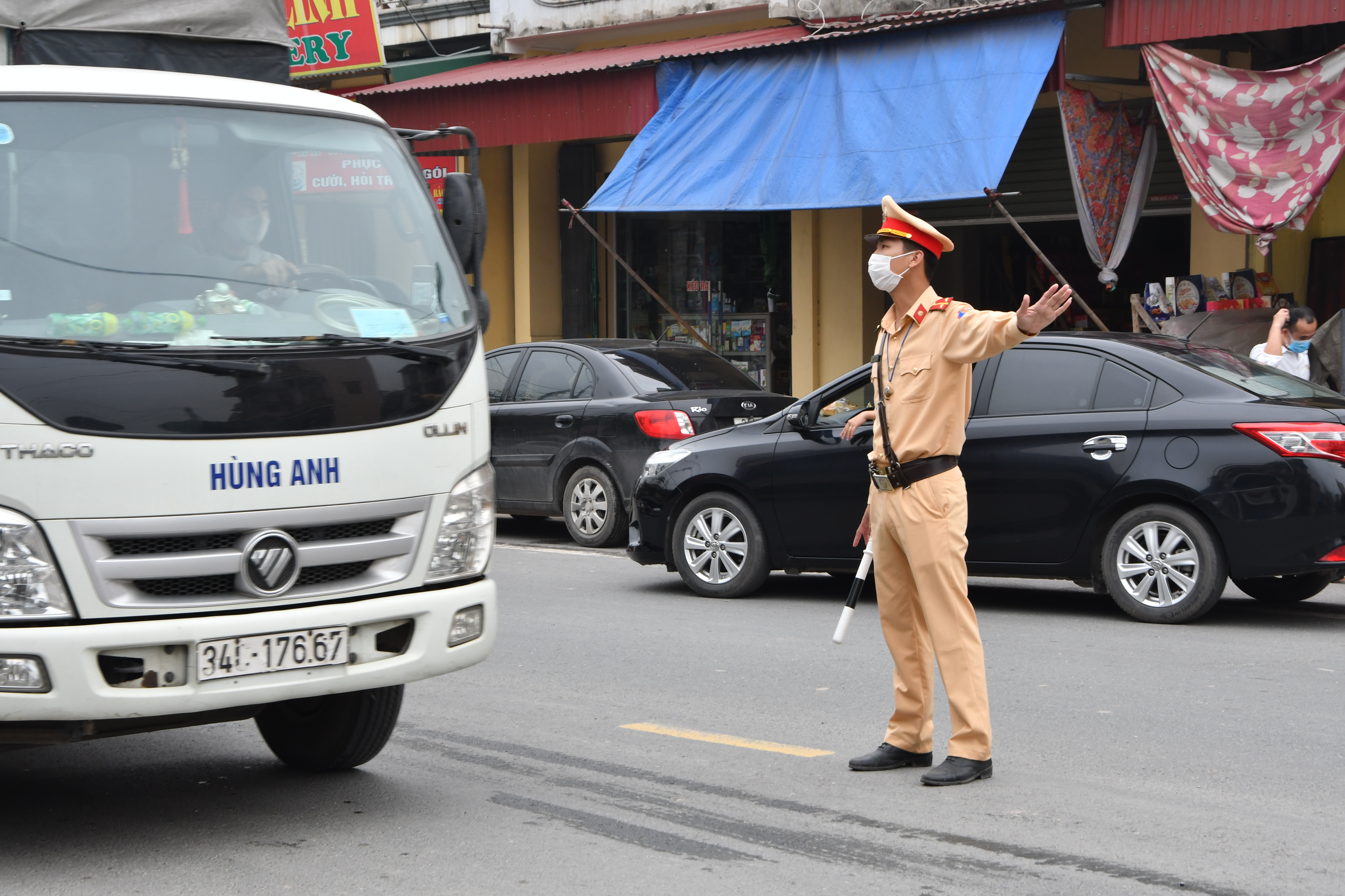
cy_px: 448
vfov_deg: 18.9
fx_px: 2690
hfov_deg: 28.1
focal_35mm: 72
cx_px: 672
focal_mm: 48
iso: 320
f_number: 13
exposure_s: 1/200
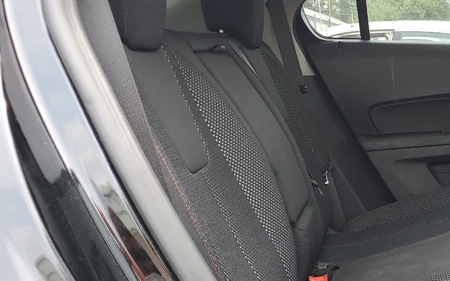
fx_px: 650
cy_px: 203
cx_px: 427
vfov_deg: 24.2
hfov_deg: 35.3
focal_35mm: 53
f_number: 1.5
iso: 50
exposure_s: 1/128
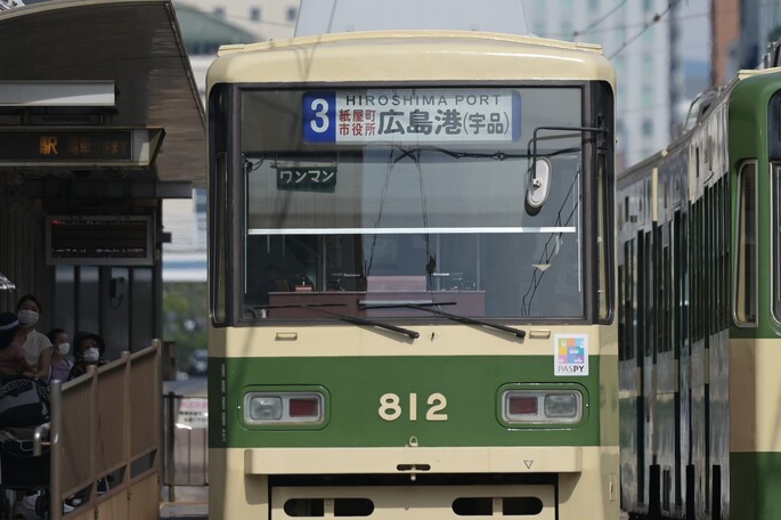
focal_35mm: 435
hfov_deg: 4.7
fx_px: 9432
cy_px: 110
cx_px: 634
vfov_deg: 3.2
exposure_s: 1/1600
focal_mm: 200
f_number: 2.8
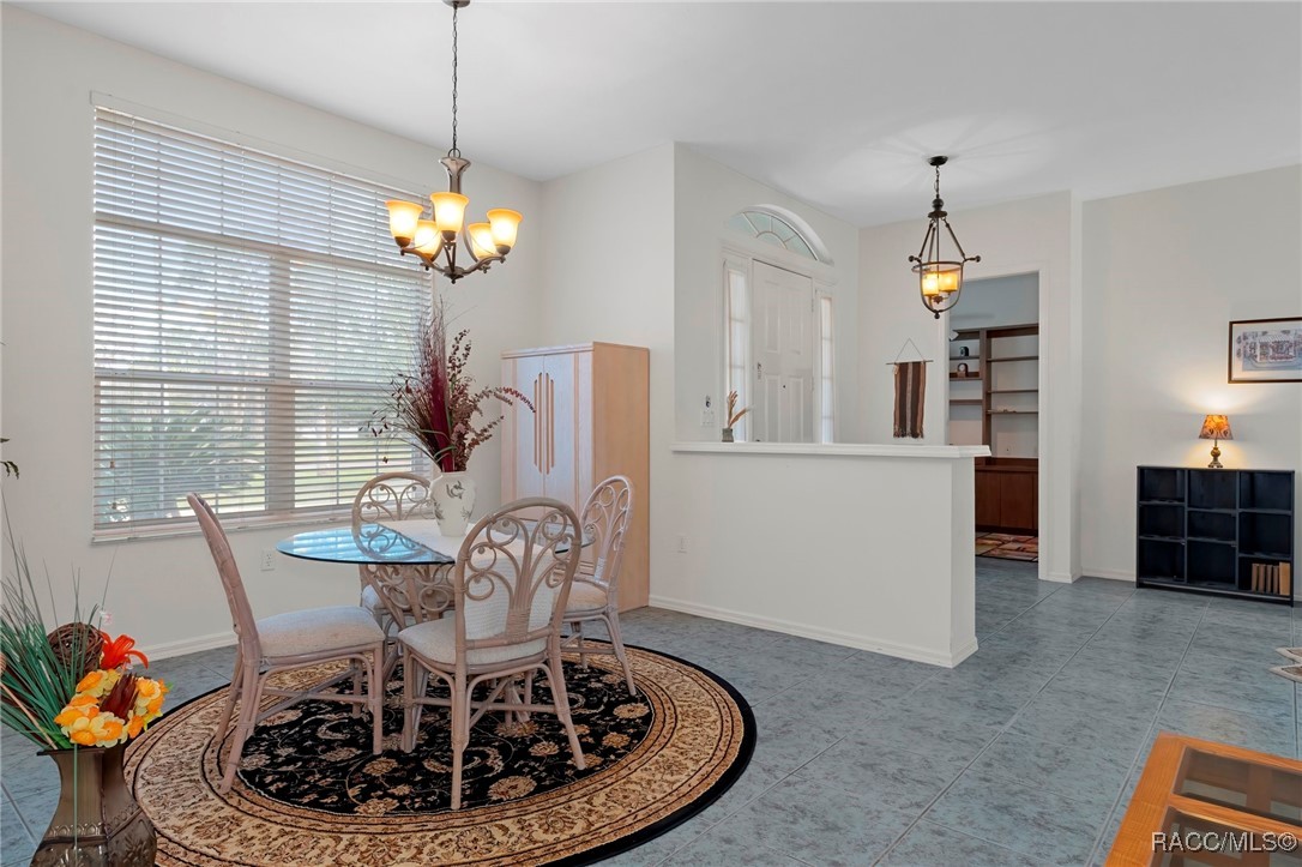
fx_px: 705
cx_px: 651
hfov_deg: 85.4
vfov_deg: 63.2
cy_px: 434
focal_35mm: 20
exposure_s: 1/3
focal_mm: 13
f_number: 8
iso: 1000
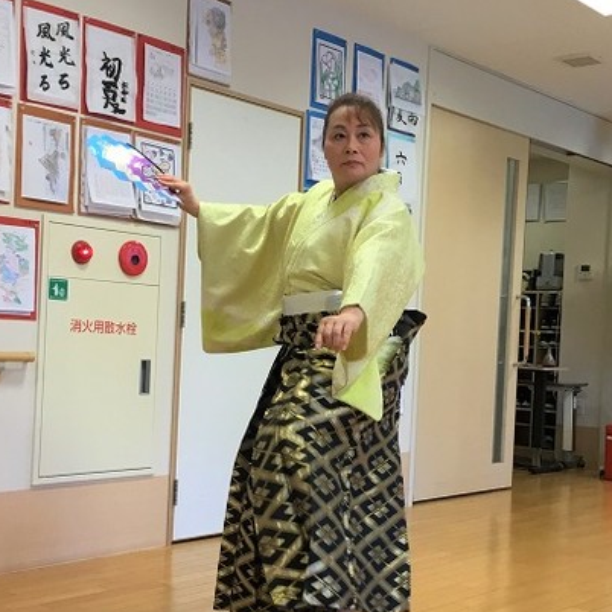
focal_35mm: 50
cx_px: 277
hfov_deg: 34.0
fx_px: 1000
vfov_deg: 34.0
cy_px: 311
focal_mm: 3.3
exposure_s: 1/30
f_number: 2.4
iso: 32
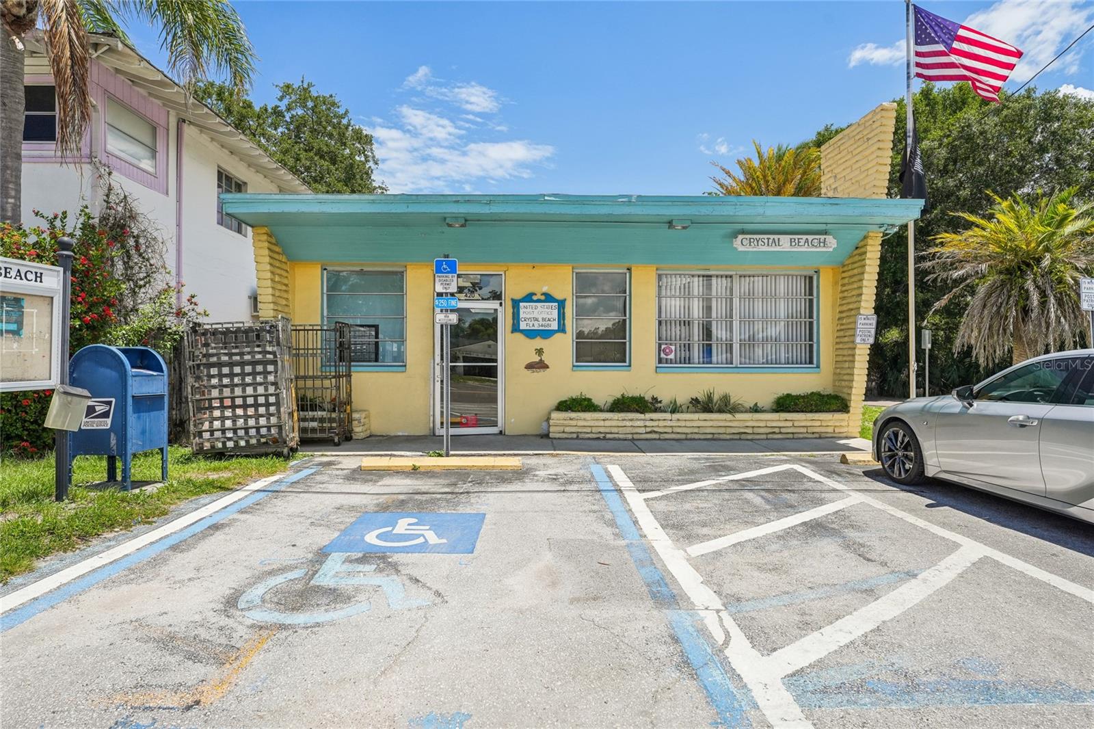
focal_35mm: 19
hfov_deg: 88.1
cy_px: 364
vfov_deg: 65.6
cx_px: 547
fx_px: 565
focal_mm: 18.6
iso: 320
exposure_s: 1/1000
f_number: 8
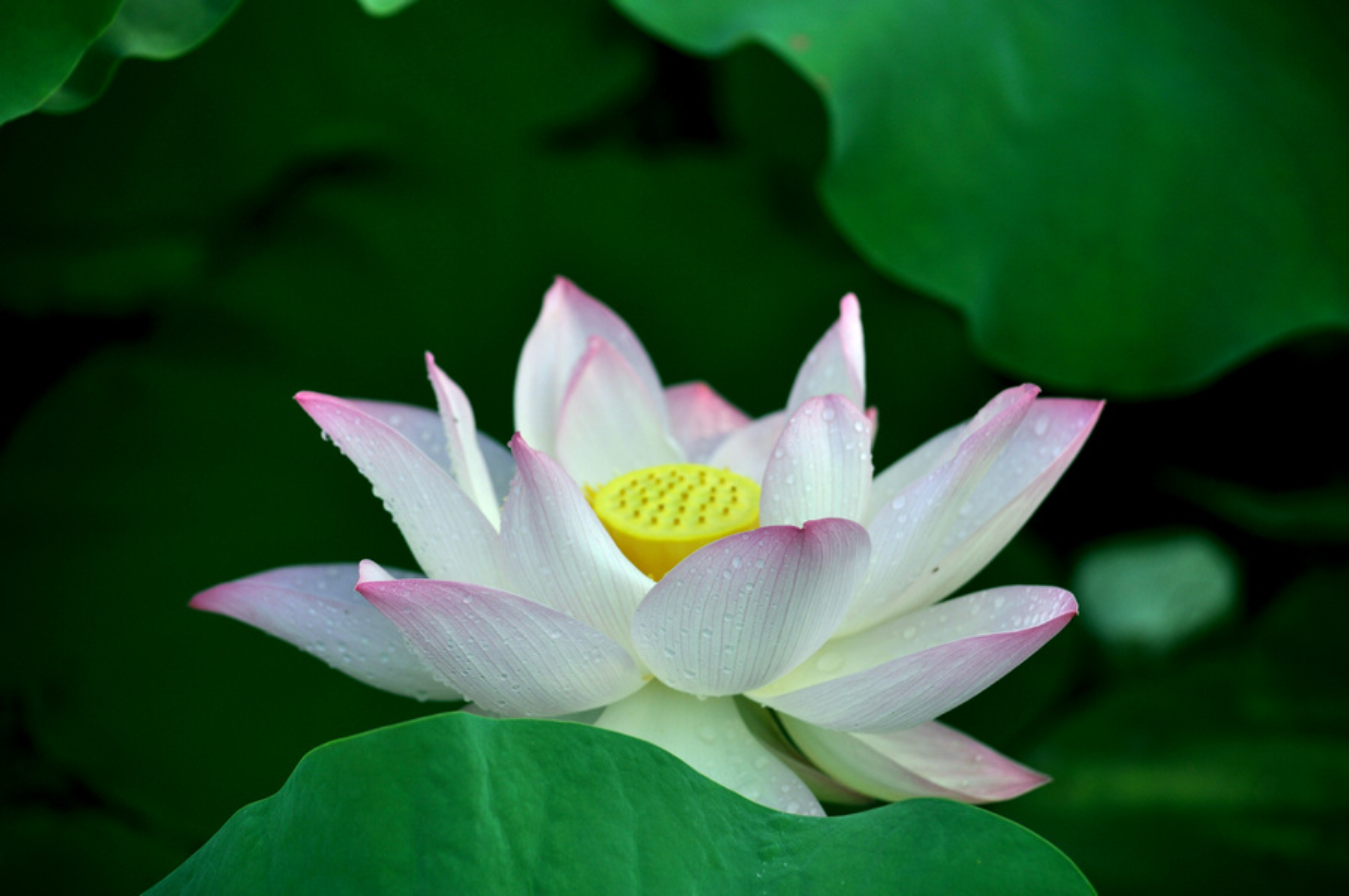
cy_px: 448
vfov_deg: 9.1
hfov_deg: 13.7
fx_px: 5615
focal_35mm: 150
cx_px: 674
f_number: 5.6
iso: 200
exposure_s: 1/640
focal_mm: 100
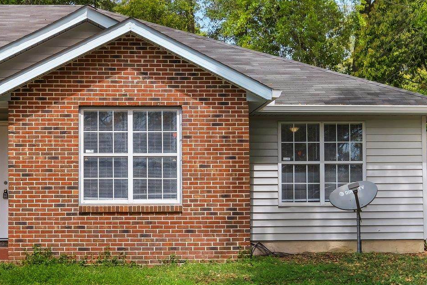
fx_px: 925
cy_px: 211
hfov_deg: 25.7
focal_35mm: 78
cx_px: 118
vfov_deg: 17.4
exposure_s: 1/1400
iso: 250
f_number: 8
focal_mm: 24
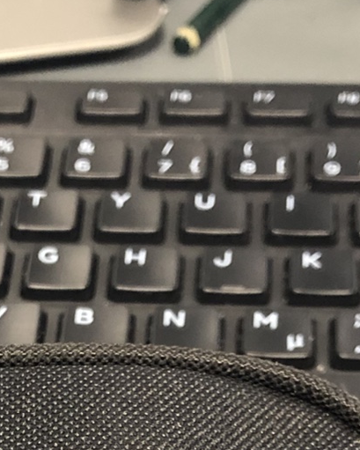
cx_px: 52
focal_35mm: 107
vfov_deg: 16.7
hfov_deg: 14.3
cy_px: 623
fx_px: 1425
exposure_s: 1/11
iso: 100
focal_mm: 3.99
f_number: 1.8
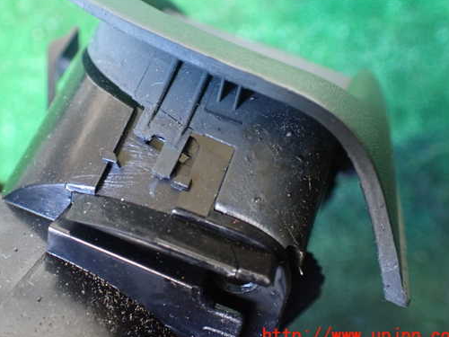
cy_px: 146
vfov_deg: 39.6
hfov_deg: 51.2
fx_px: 467
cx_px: 196
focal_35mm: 36
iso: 800
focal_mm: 5.4
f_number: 2.3
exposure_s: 1/40
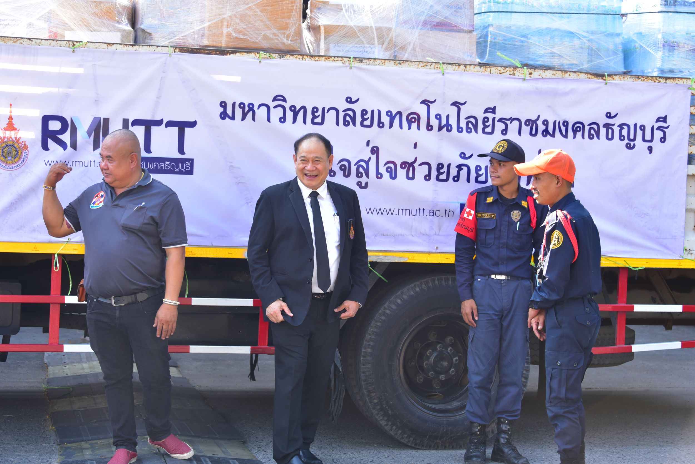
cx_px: 348
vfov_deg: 20.9
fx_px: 1255
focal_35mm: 65
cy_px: 232
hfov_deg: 30.9
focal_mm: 65
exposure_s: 1/200
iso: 320
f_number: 5.6
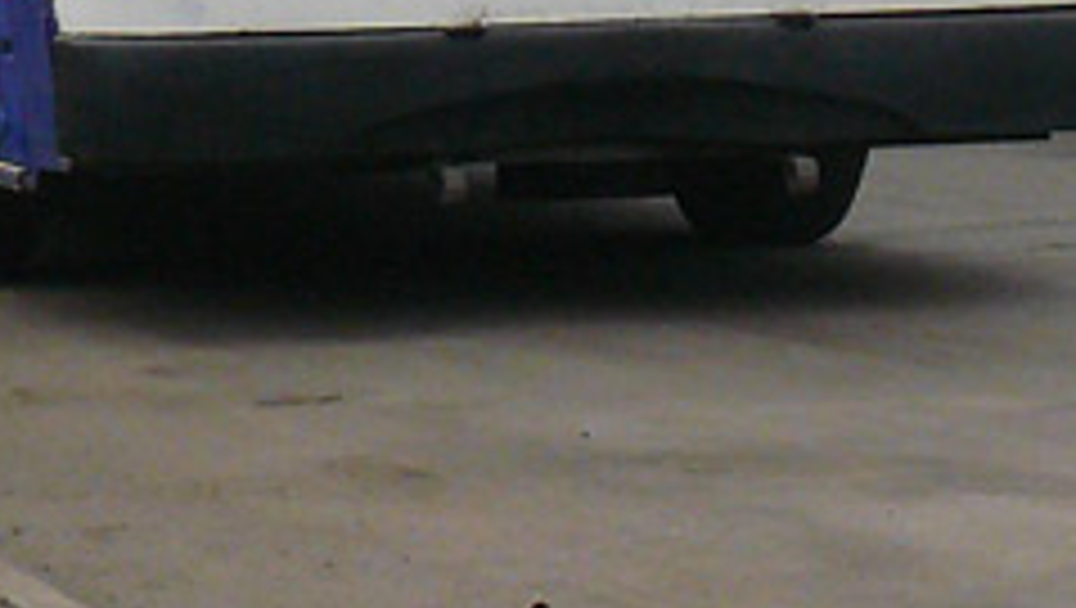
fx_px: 9054
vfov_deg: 3.8
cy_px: -824
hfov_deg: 6.8
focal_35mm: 317
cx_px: 662
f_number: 3.2
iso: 200
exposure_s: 1/800
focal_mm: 11.4
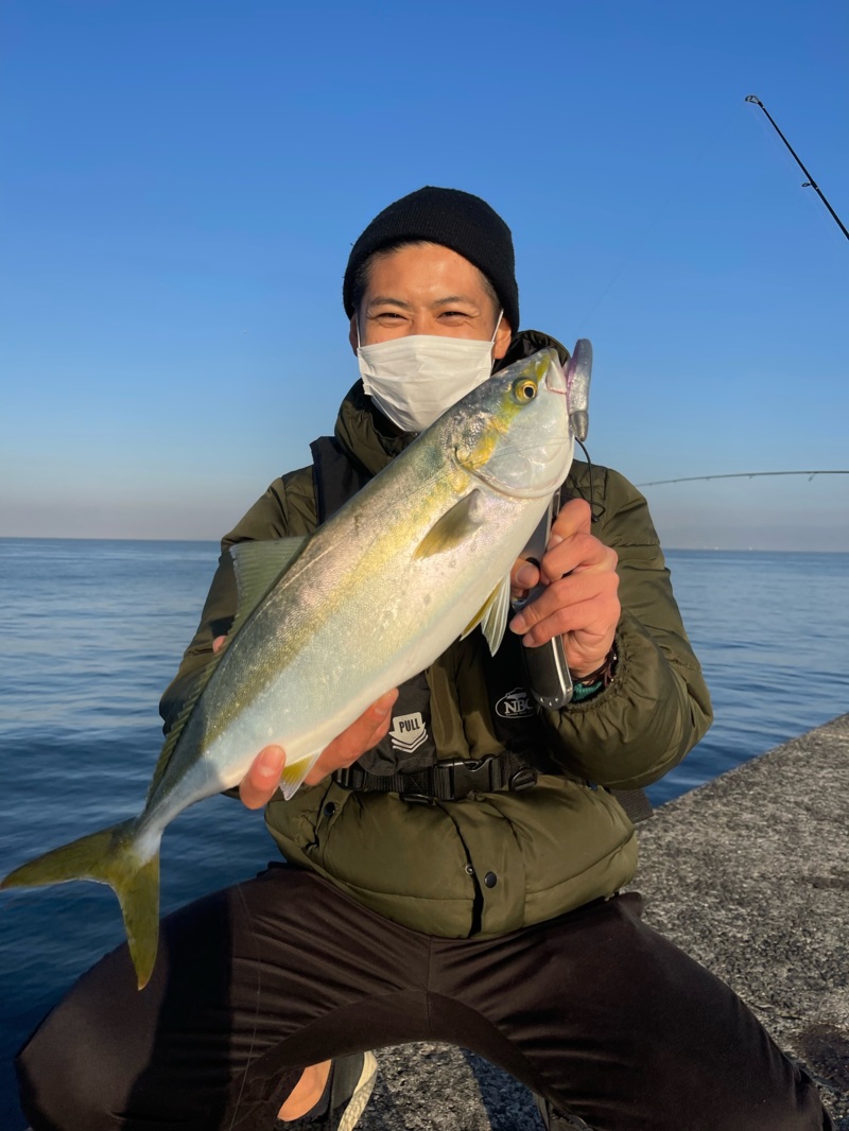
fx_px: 850
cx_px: 424
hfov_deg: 53.1
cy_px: 566
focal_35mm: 26
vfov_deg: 67.3
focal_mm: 5.1
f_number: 1.6
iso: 32
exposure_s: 1/5917
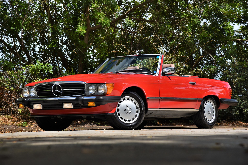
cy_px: 82
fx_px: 827
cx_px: 124
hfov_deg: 17.1
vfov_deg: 11.4
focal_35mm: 120
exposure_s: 1/640
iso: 640
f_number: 7.1
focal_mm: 120
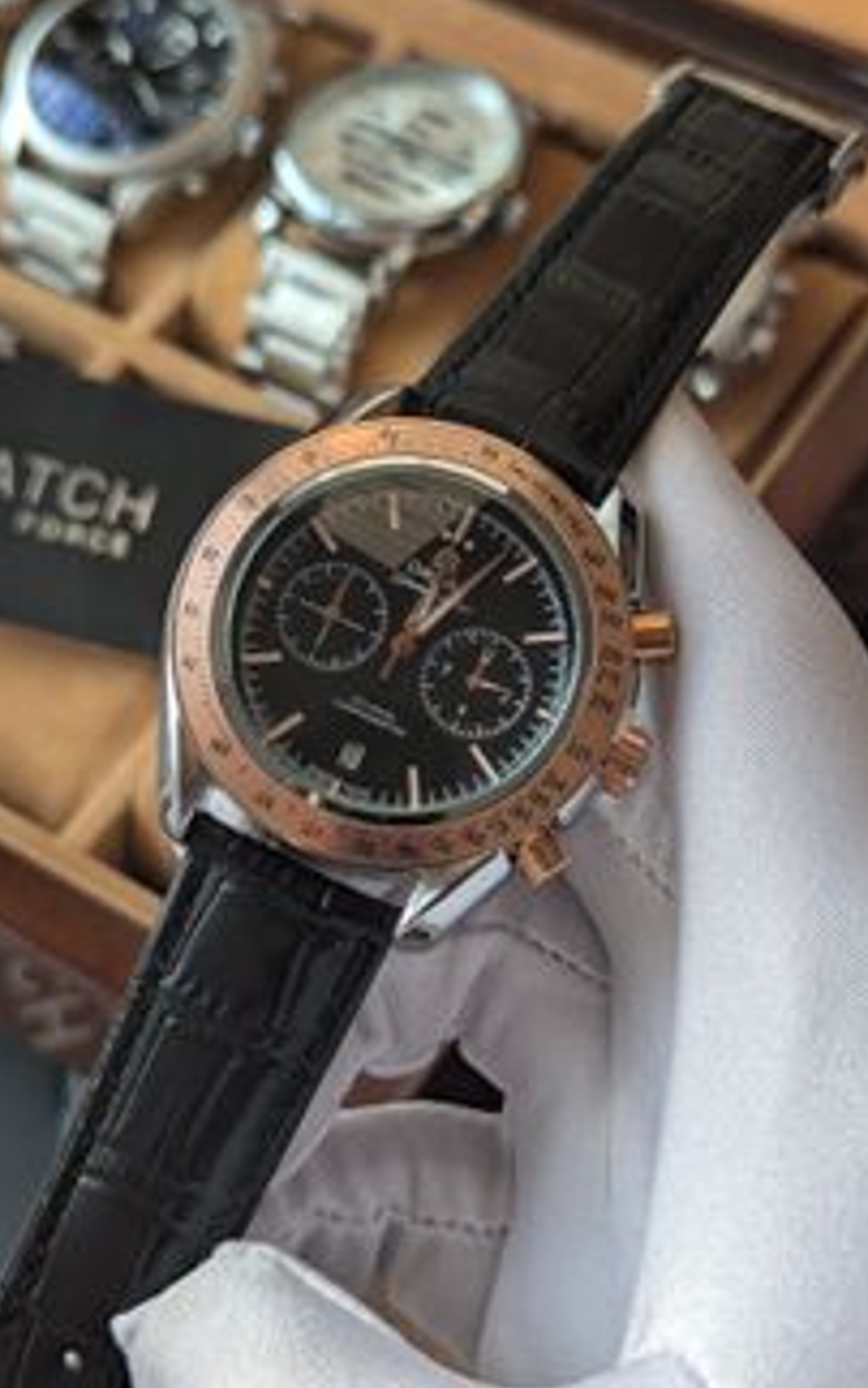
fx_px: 2383
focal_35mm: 63
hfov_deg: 20.6
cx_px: 428
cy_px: 735
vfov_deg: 32.5
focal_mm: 6.81
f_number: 1.85
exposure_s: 1/332
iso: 47
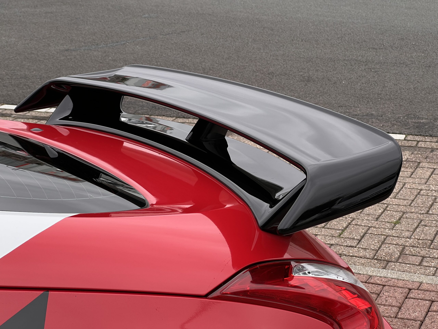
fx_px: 974
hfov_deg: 25.3
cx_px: 219
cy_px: 164
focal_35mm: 77
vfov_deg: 19.1
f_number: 2.8
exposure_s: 1/156
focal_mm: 9
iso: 32
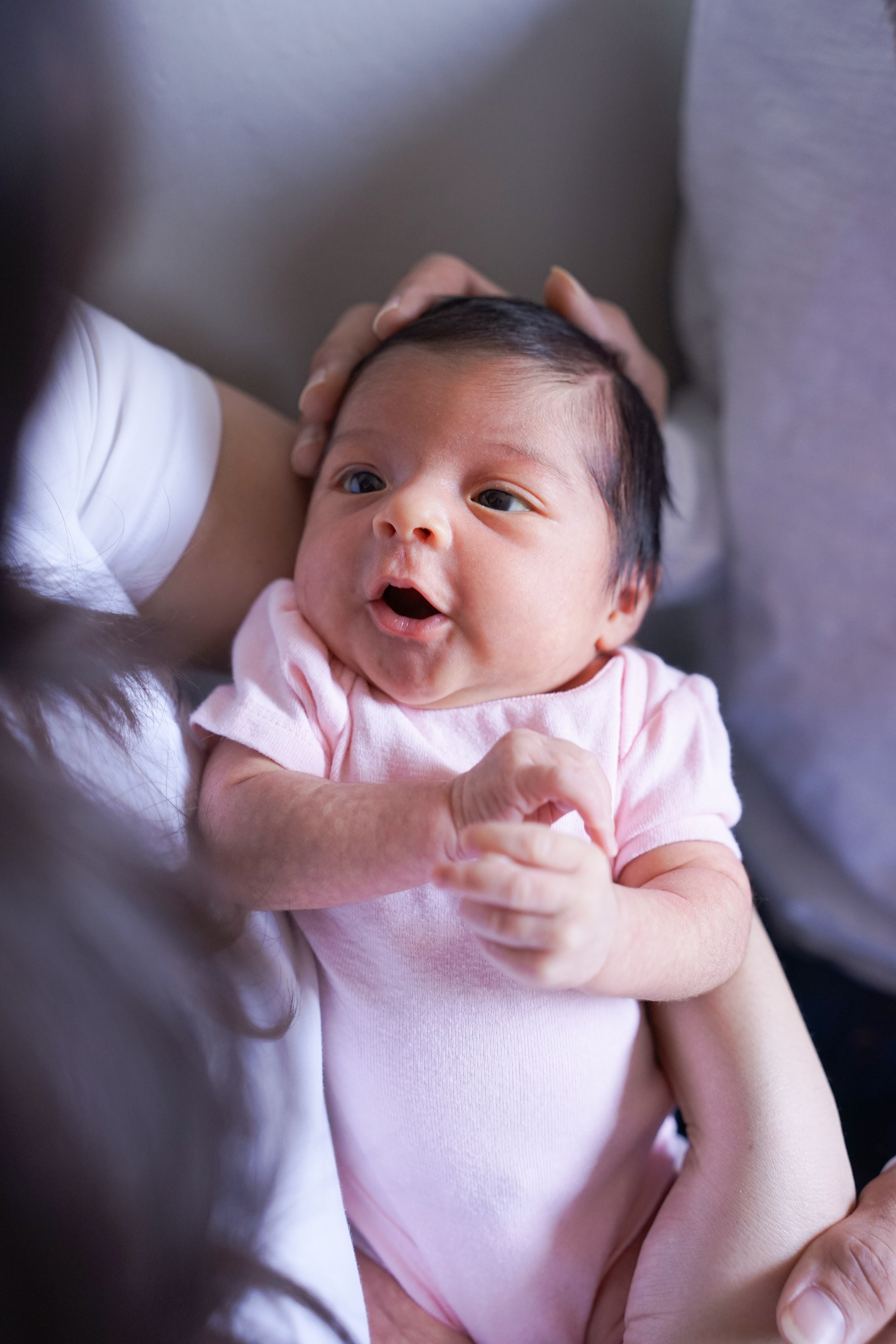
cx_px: 448
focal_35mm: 35
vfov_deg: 54.4
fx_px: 1307
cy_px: 672
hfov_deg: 37.9
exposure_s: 1/60
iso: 640
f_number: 2.5
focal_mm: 35
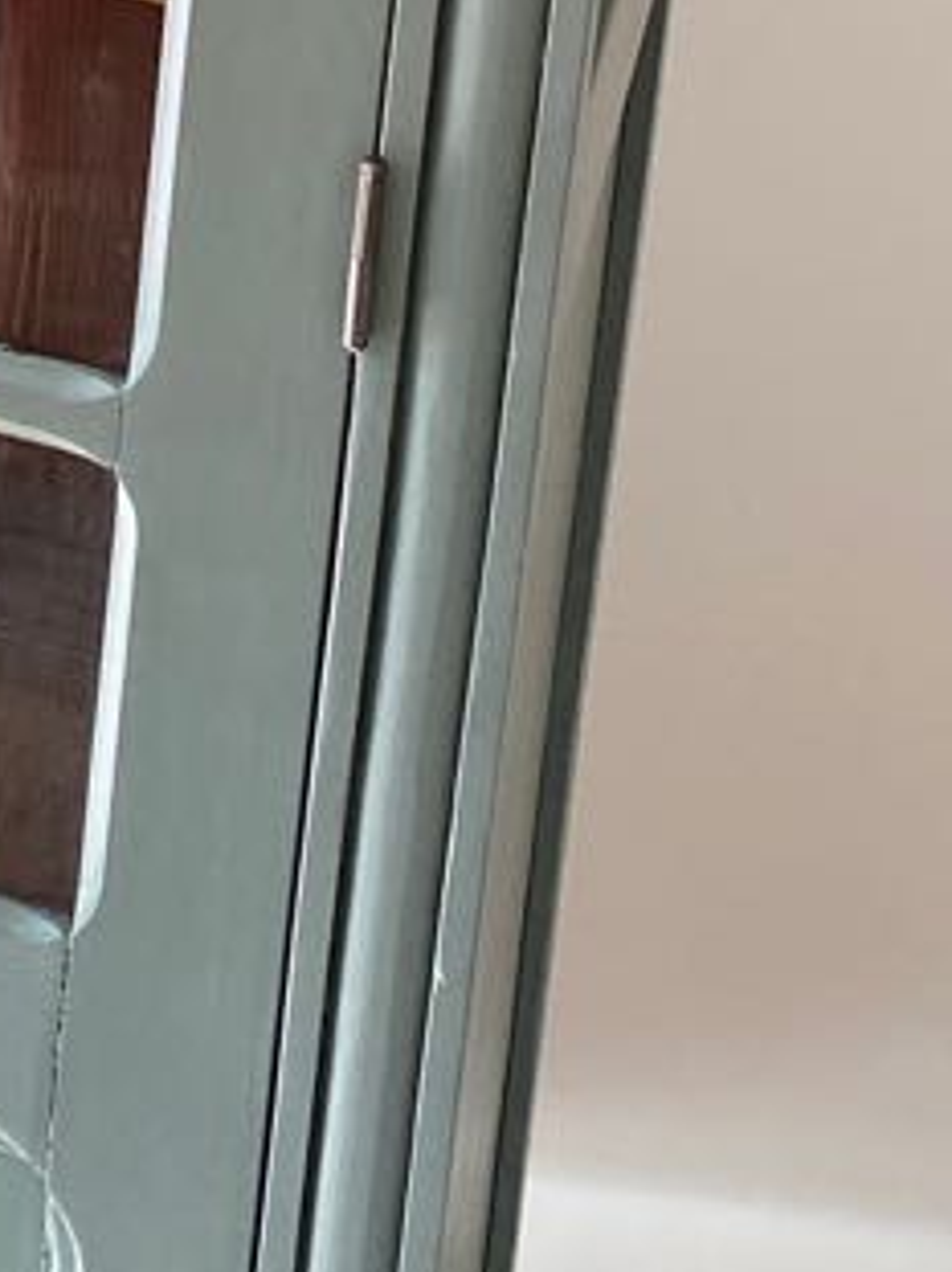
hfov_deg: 12.5
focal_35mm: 107
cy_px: -793
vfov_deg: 16.3
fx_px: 3926
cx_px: -842
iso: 125
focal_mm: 4.25
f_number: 1.8
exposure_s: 1/110
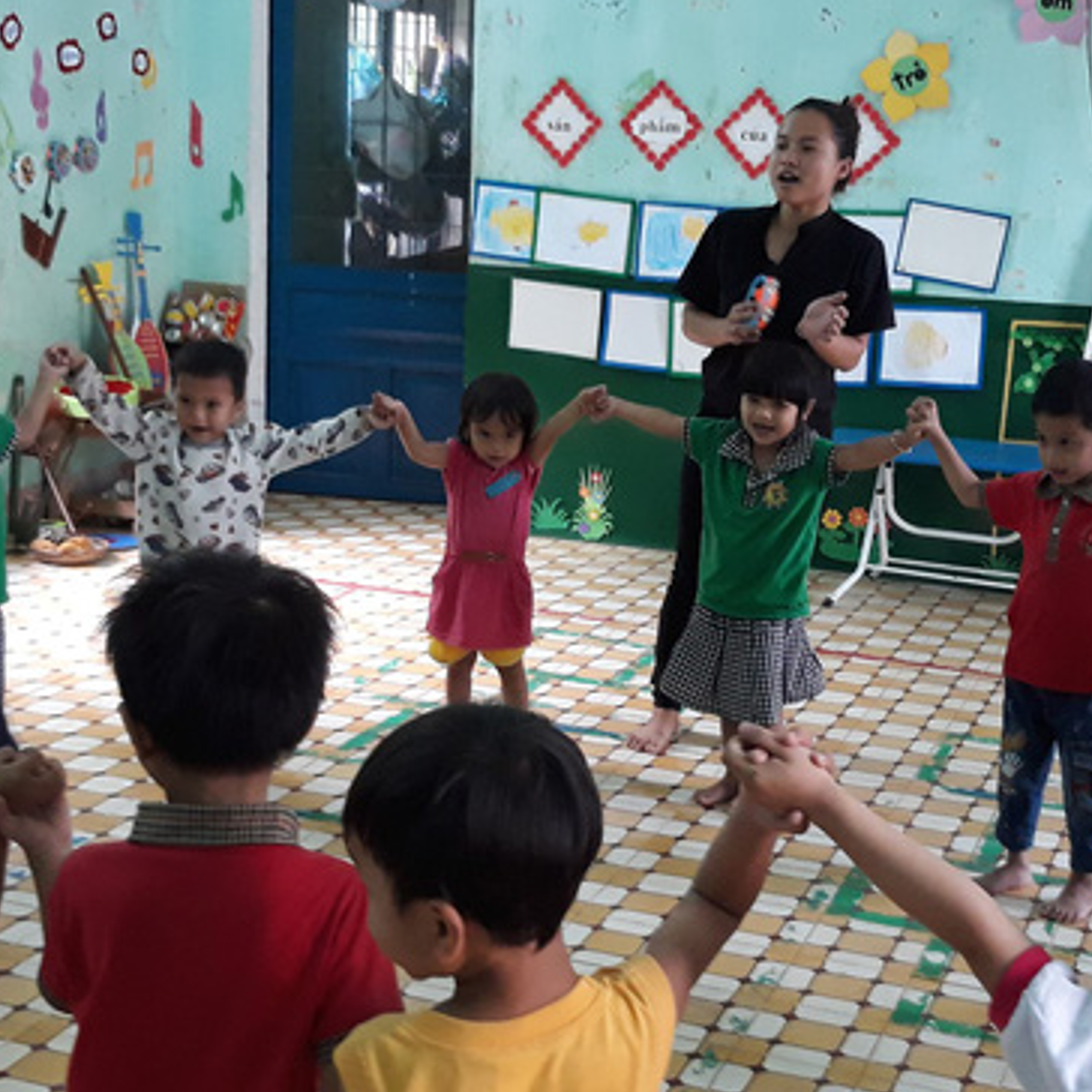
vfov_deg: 40.0
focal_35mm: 42
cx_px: 582
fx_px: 1499
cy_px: 540
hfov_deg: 40.0
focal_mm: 3.71
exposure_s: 1/50
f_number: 1.7
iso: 200
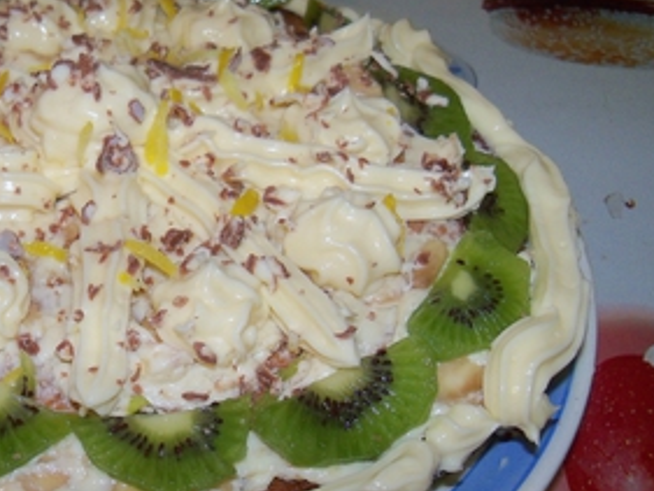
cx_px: 137
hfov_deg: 33.4
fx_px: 1058
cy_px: 319
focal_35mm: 56
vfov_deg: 26.0
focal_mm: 6.2
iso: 200
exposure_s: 1/30
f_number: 3.5
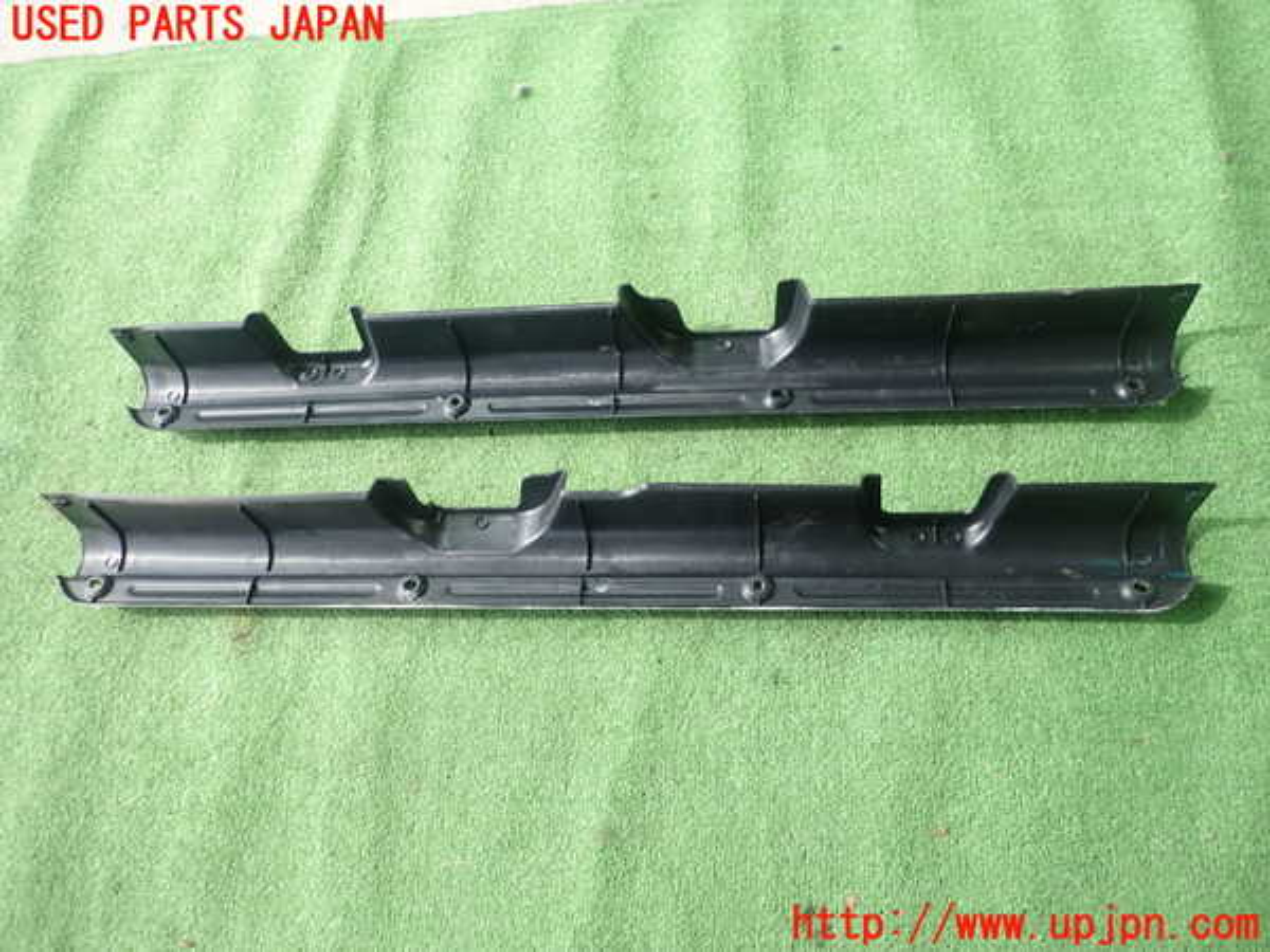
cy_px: 476
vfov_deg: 54.9
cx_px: 635
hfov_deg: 69.4
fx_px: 917
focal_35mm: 25
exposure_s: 1/80
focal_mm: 4.5
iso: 100
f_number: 2
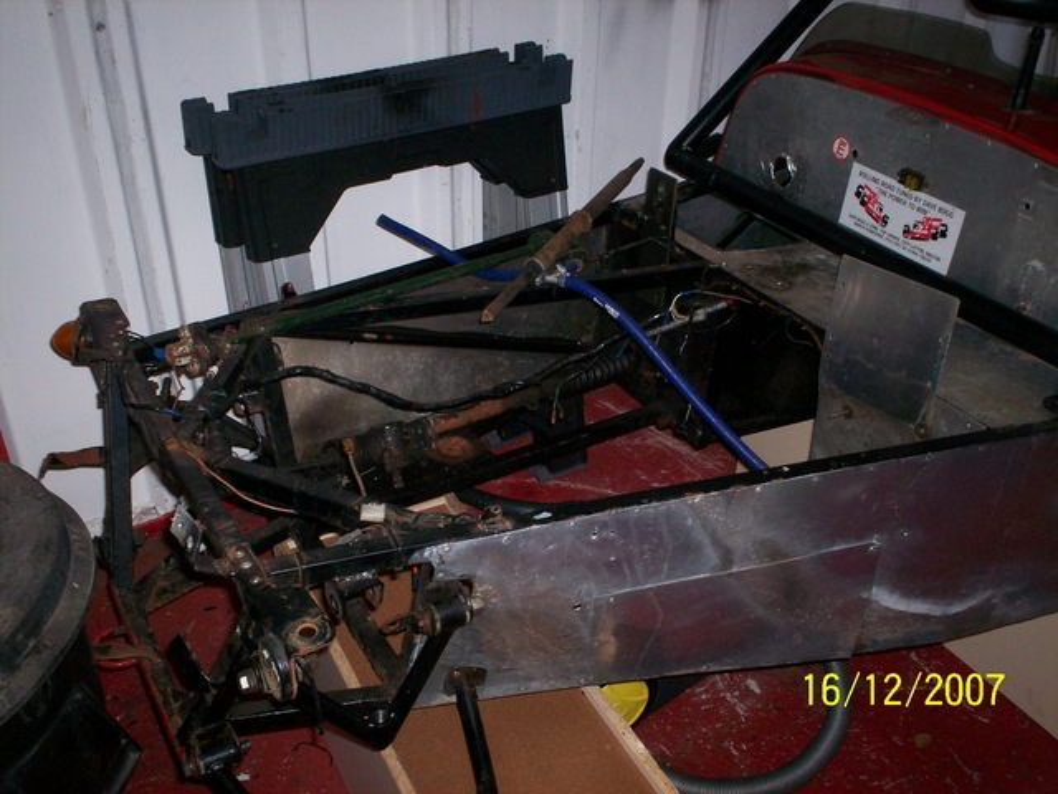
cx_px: 529
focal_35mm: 36
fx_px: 1100
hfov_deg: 51.4
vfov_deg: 39.7
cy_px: 397
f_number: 4.5
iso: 140
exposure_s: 1/60
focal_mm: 6
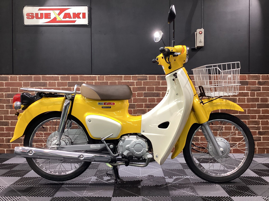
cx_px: 134
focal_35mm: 31
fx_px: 241
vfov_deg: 45.4
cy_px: 100
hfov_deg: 58.4
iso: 250
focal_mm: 3.3
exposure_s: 1/50
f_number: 2.4
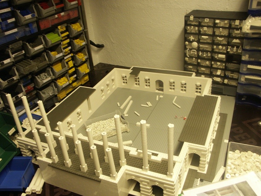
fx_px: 249
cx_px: 130
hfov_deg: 55.3
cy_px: 98
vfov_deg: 43.0
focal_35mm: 33
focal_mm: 8.51
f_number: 2.8
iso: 200
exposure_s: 1/20
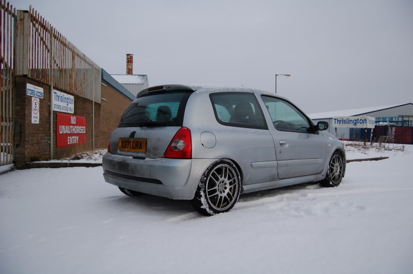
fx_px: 309
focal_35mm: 27
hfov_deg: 67.4
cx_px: 206
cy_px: 137
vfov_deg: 47.8
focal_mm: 18
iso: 400
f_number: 3.5
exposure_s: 1/40
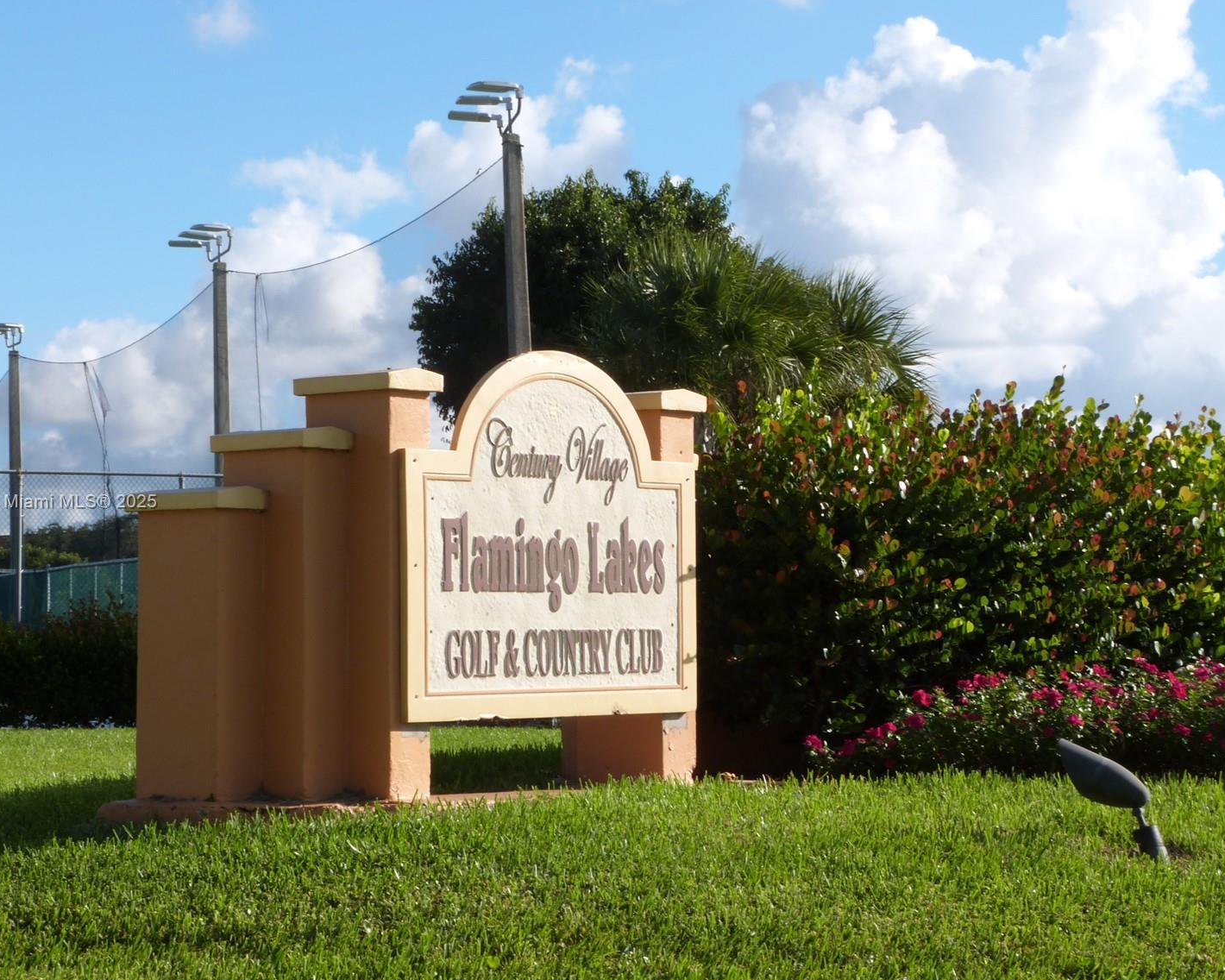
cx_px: 571
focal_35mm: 88
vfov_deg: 17.5
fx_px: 3190
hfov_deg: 21.7
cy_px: 503
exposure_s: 1/160
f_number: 8
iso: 100
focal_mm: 14.5
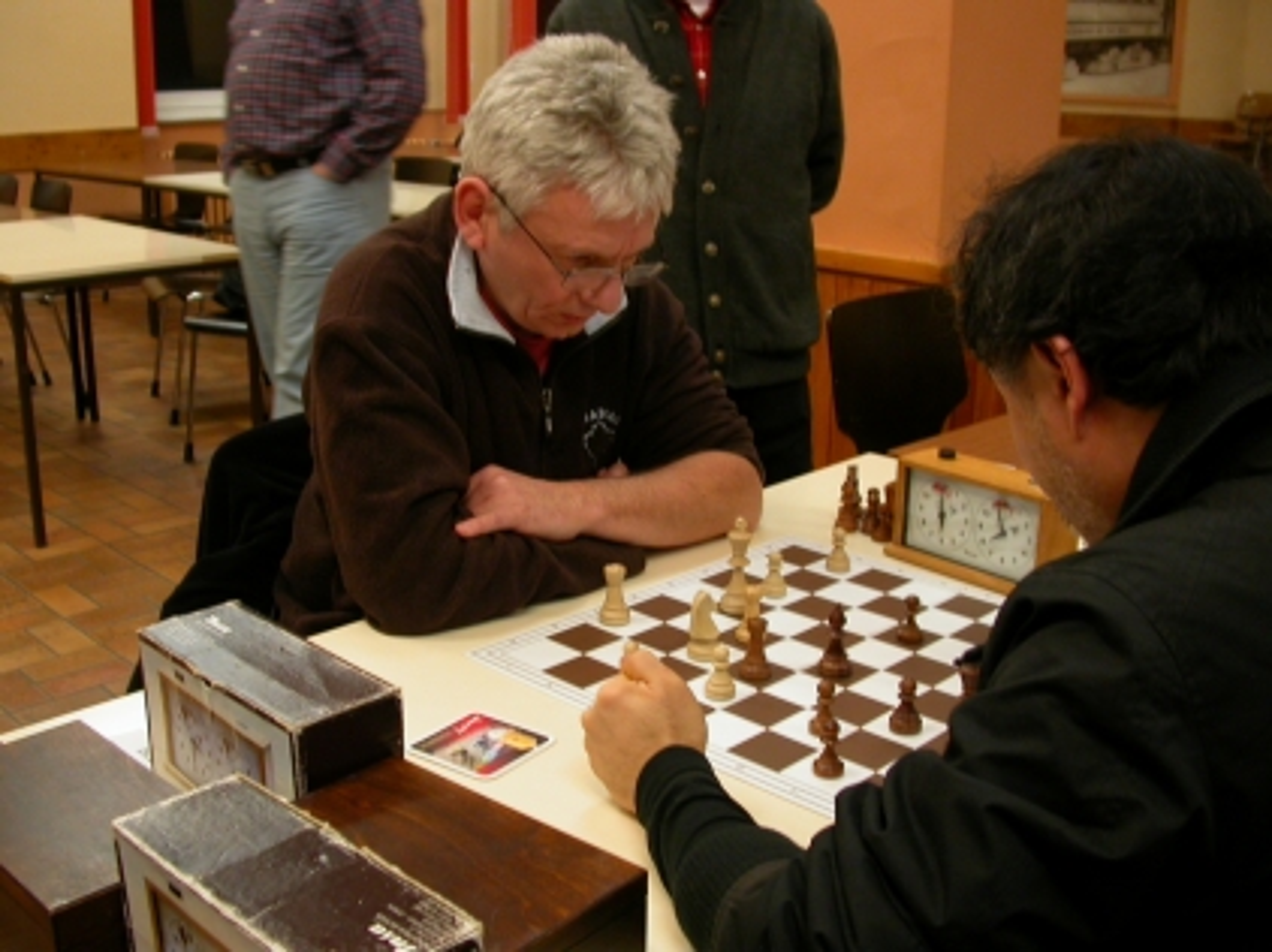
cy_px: 476
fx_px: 1396
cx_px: 636
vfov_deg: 37.7
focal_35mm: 38
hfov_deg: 49.0
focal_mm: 7.85
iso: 100
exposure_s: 1/15.9
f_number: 2.6
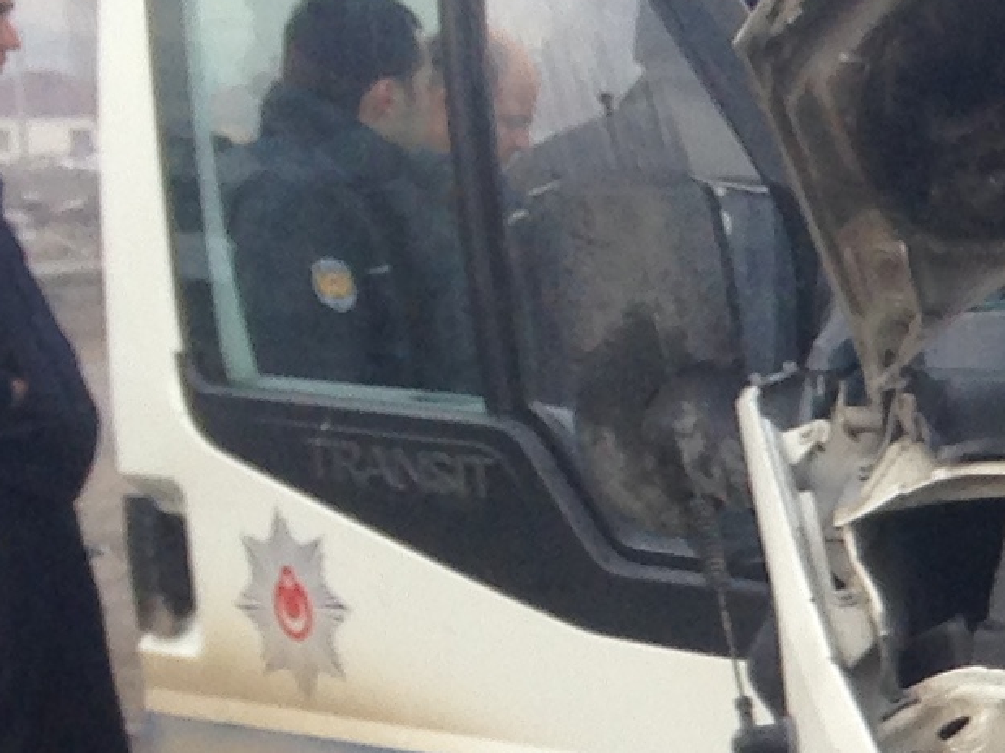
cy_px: 846
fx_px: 5051
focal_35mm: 174
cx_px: 2023
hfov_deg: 10.4
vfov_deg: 8.5
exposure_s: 1/123
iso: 50
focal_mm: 4.12
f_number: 2.4
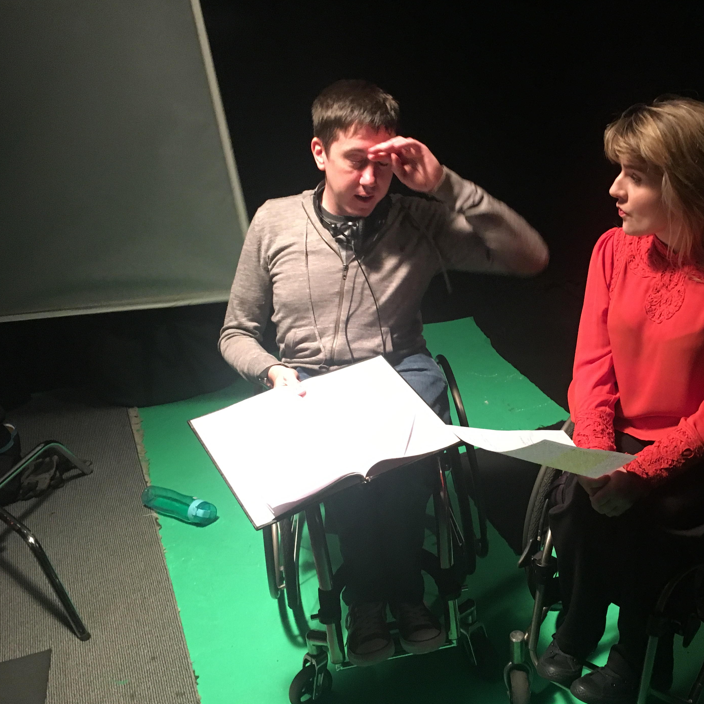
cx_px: 489
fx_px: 851
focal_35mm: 37
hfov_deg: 44.0
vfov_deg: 44.9
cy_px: 376
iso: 200
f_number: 2.2
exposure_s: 1/17
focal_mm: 4.15
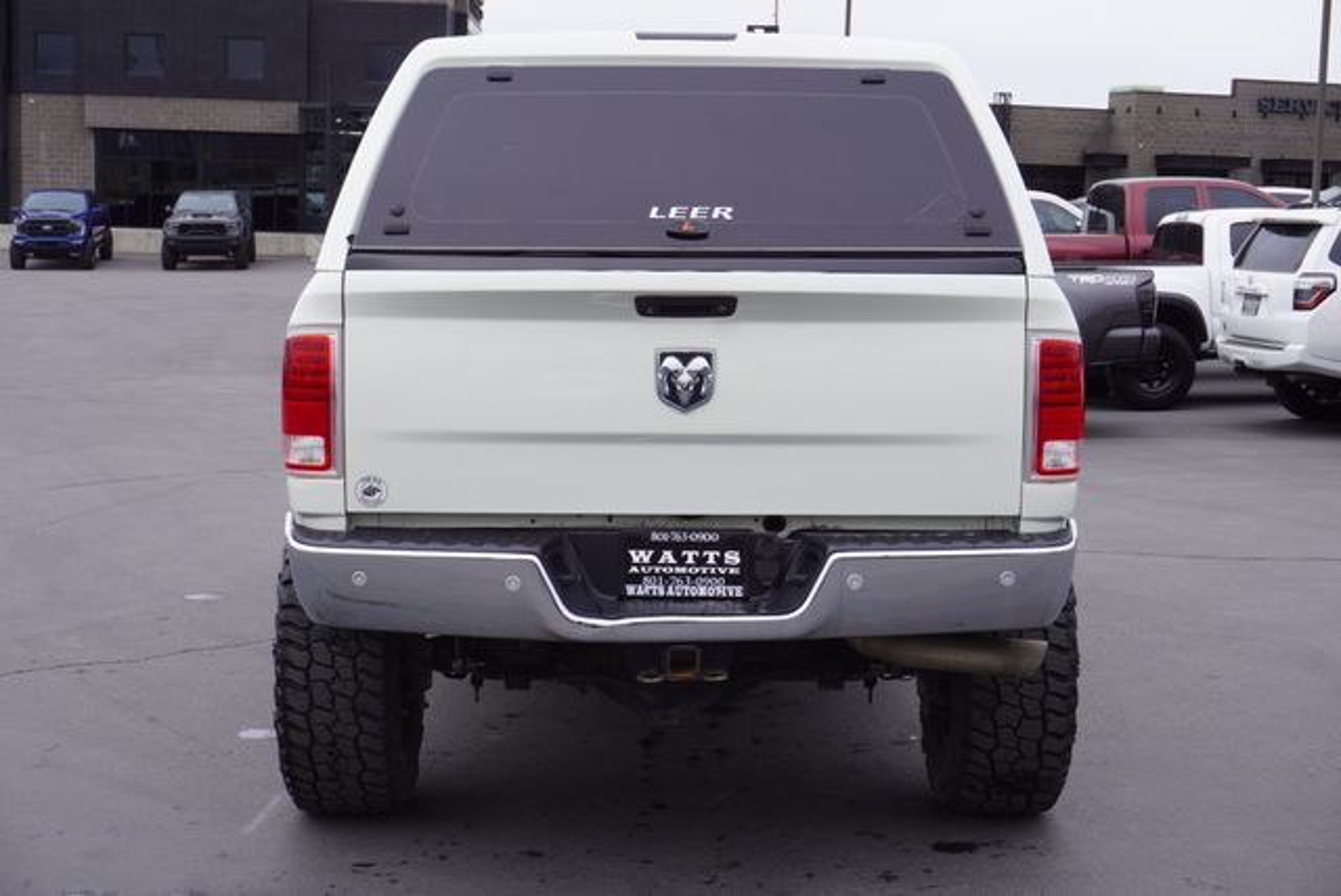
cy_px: 448
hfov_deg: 35.0
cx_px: 670
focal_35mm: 57
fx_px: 2125
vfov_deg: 23.8
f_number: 8
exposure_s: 1/100
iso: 100
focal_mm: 38
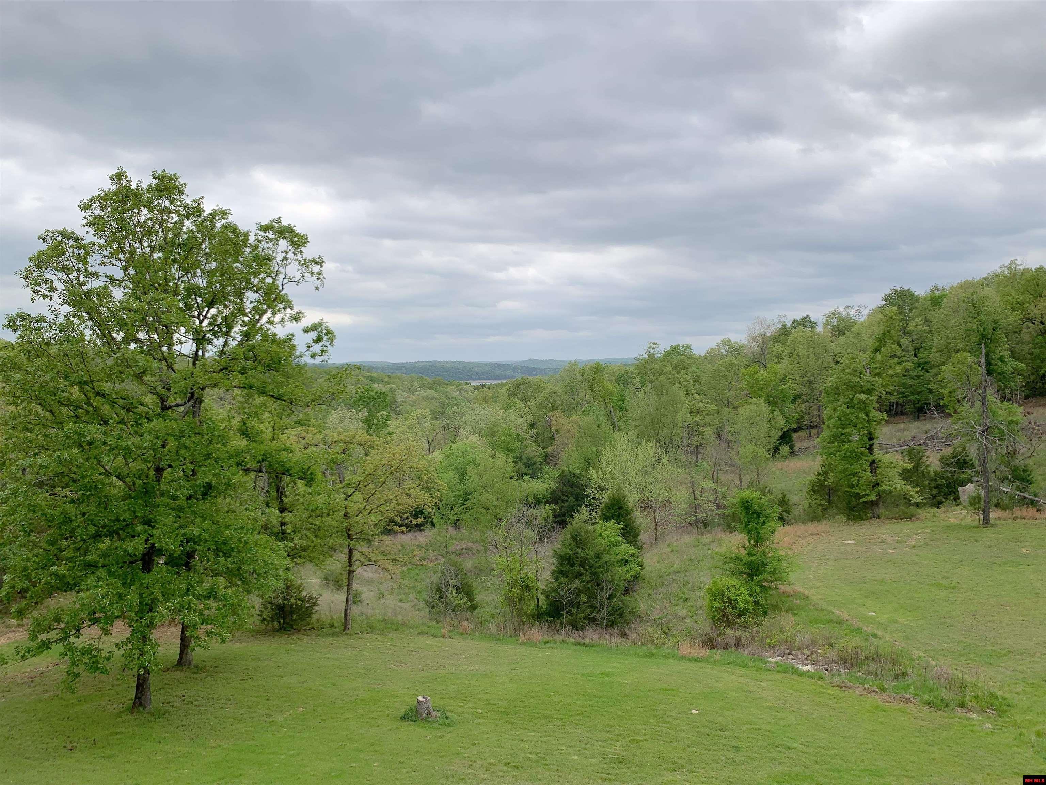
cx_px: 523
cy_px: 392
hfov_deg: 67.3
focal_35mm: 26
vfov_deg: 53.1
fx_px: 786
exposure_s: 1/1779
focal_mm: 4.25
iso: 25
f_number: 1.8
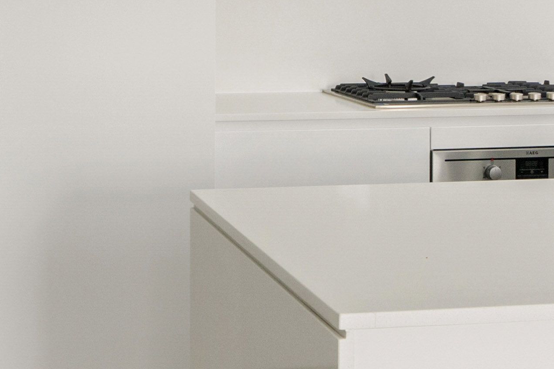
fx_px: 1354
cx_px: 207
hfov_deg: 23.1
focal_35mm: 88
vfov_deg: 15.1
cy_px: -52
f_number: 9
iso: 500
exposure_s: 1/30
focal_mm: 14
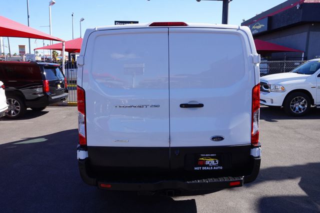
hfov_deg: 62.0
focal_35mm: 30
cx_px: 160
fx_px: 267
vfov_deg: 43.6
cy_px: 106
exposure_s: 1/80
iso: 100
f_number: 9
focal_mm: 20
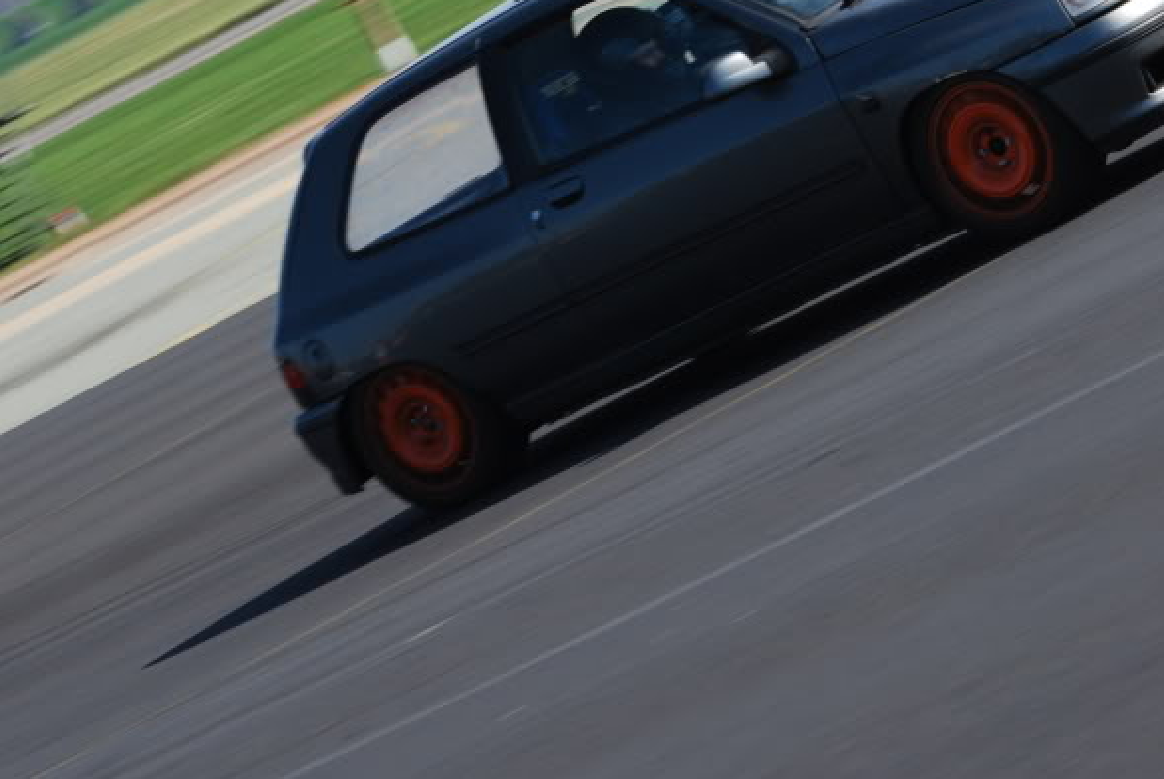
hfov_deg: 7.1
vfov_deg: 4.8
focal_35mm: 288
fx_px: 9321
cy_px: 130
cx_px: 760
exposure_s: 1/200
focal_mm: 110
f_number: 9
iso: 200
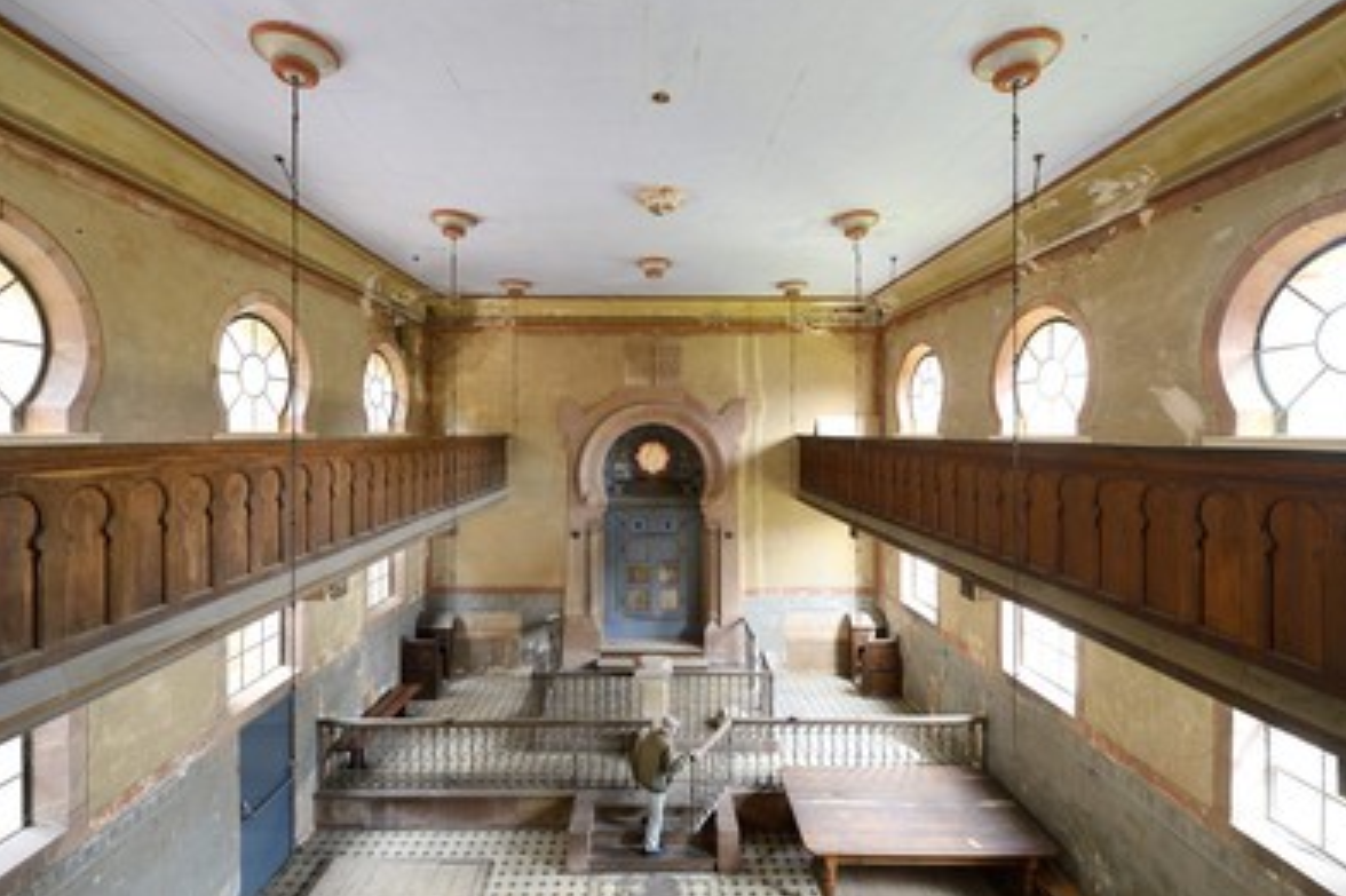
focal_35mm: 15
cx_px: 659
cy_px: 433
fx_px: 561
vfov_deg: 77.2
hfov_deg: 100.4
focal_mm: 14
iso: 200
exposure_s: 1/10
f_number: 6.3
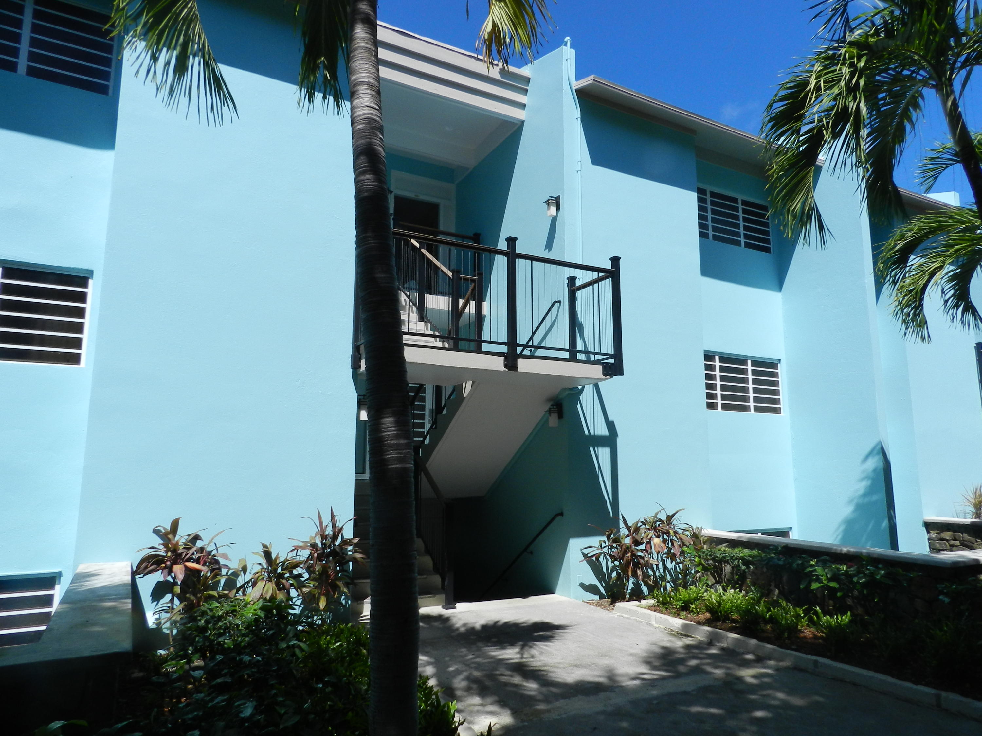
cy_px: 368
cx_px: 491
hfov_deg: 73.9
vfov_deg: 58.9
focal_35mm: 23
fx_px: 652
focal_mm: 4
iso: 160
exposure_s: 1/1000
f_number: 4.5
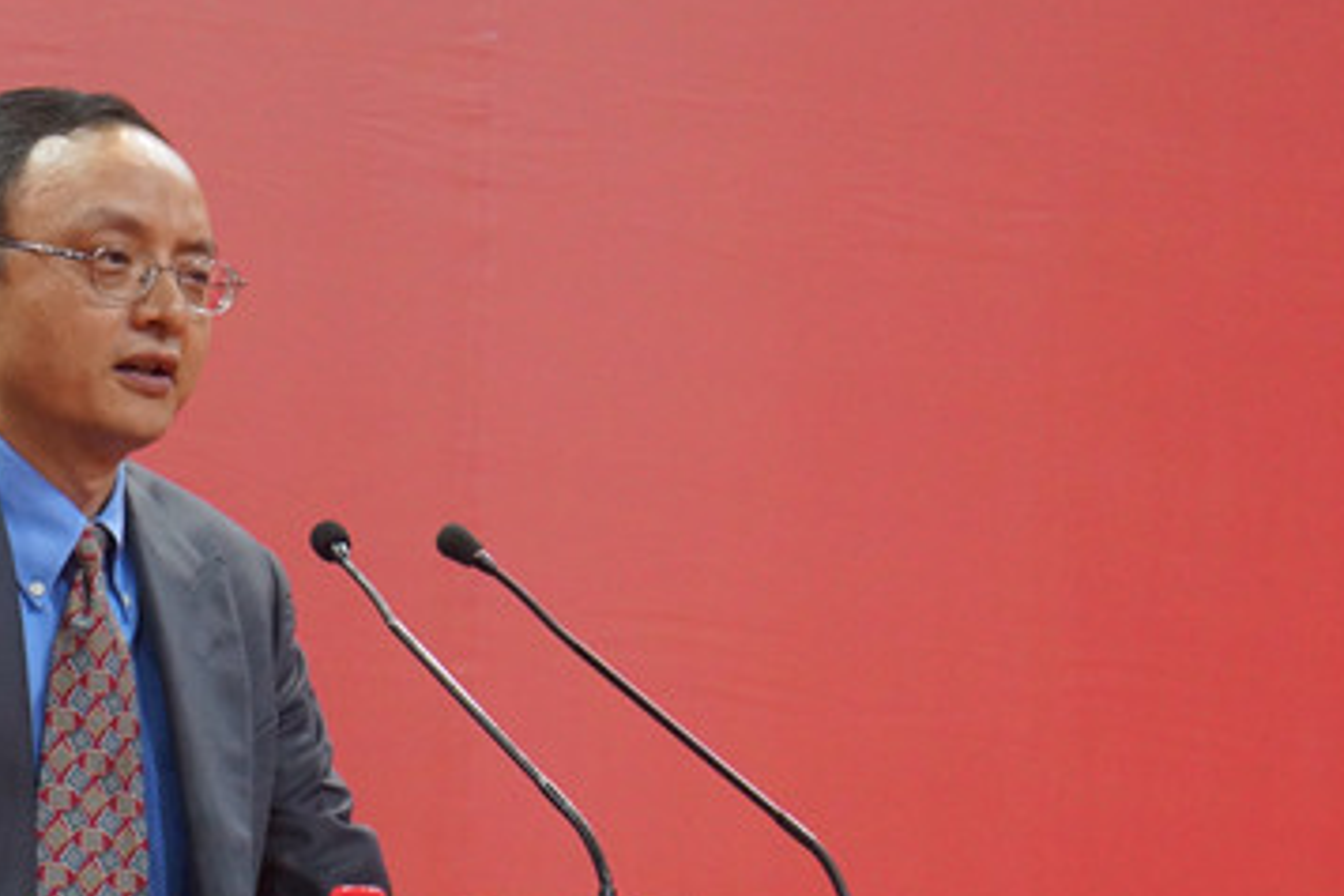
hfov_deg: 10.5
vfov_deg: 7.0
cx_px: 862
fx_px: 7279
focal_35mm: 195
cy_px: 934
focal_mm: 55
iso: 1600
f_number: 5.6
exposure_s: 1/160
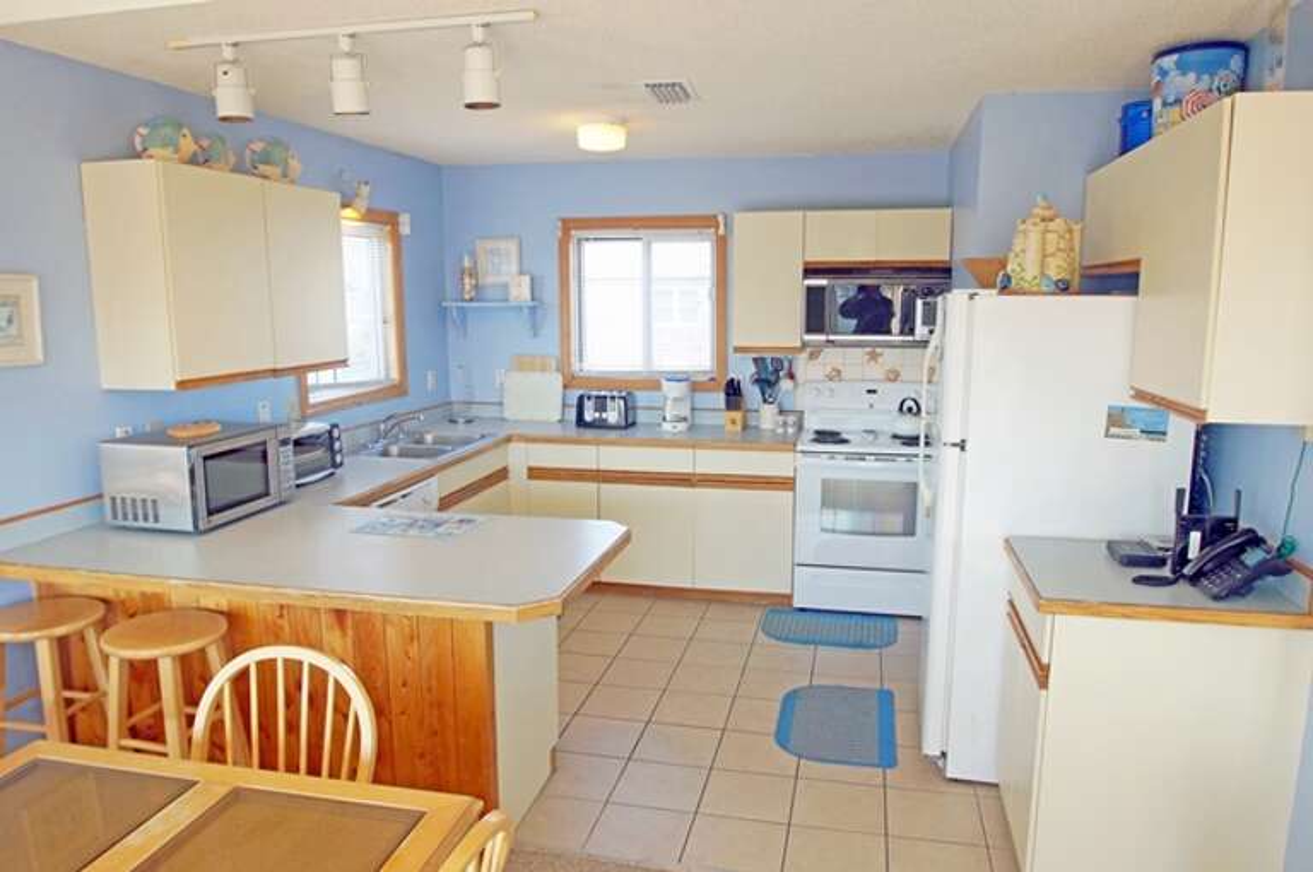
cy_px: 436
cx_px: 656
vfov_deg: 53.0
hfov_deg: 73.8
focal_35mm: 24
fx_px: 874
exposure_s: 1/100
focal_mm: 16
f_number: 5.6
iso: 400
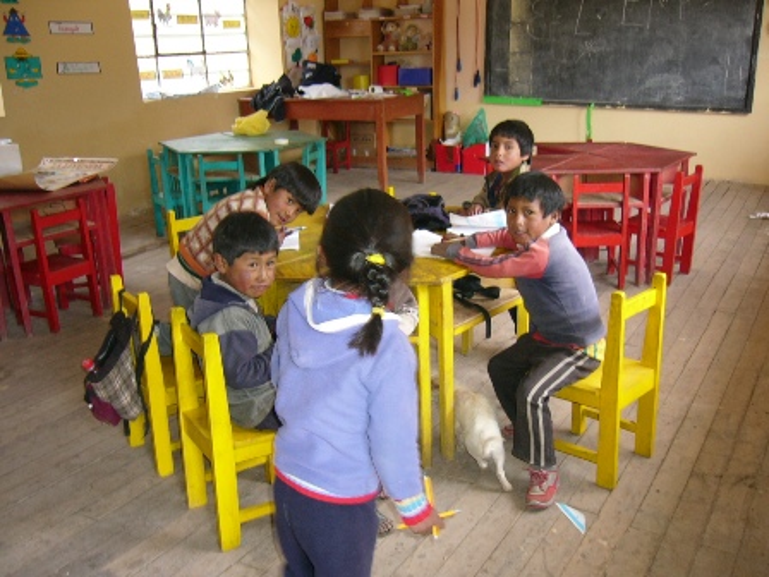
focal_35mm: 35
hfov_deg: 52.6
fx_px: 778
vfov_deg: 40.7
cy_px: 288
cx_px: 384
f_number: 2.8
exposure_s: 1/60
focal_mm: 5.8
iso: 100
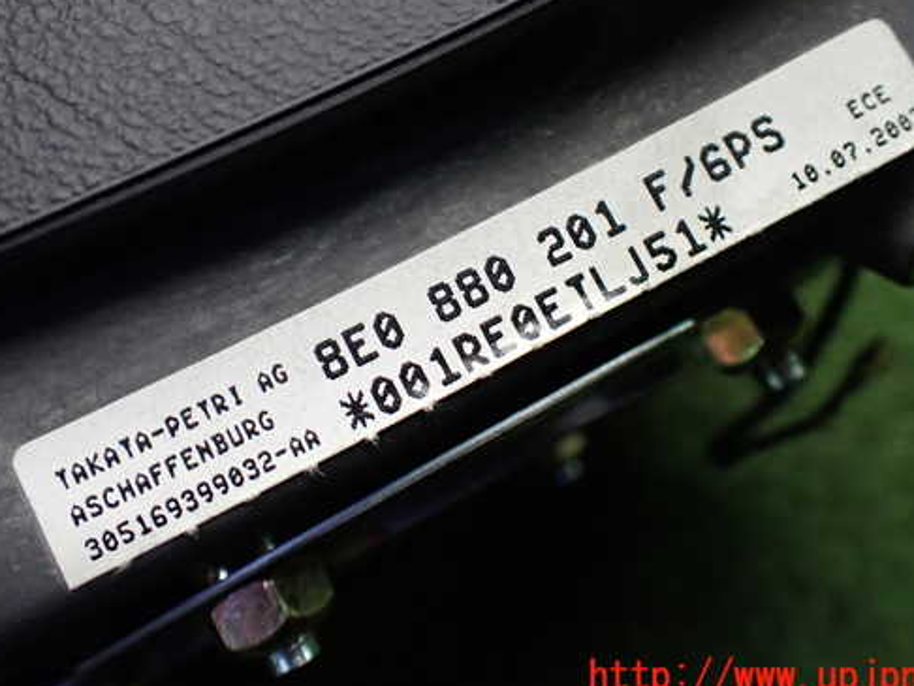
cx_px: 449
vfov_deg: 38.6
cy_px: 278
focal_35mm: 37
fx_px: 977
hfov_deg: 50.1
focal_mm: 5.4
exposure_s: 1/125
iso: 400
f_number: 2.3
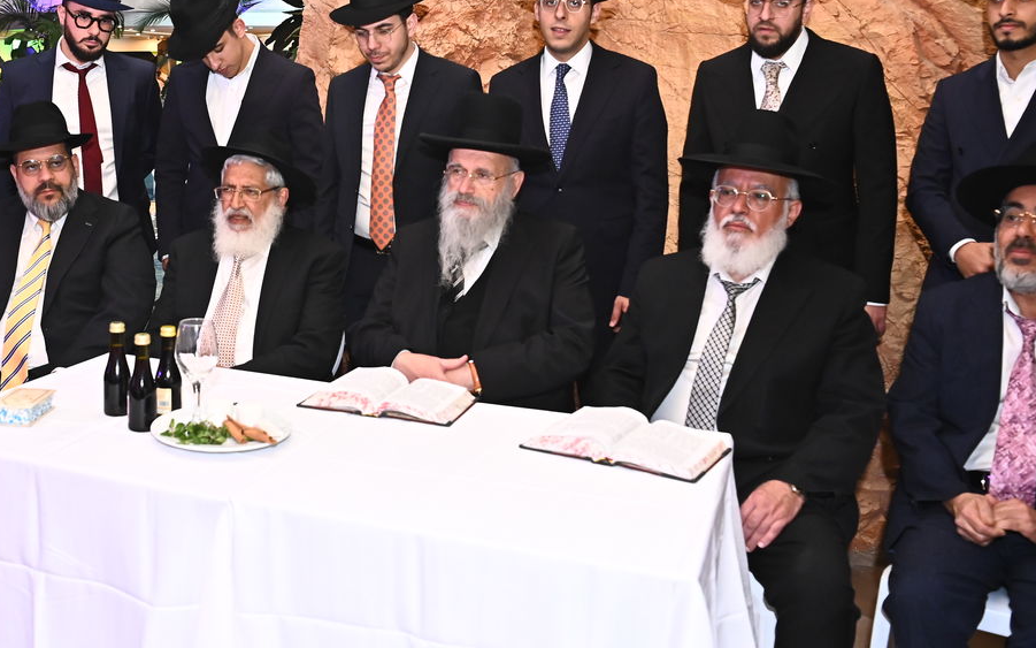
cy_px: 227
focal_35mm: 38
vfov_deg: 33.3
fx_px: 1073
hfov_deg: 50.3
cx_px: 314
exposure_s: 1/160
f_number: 4.5
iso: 3200
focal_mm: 24
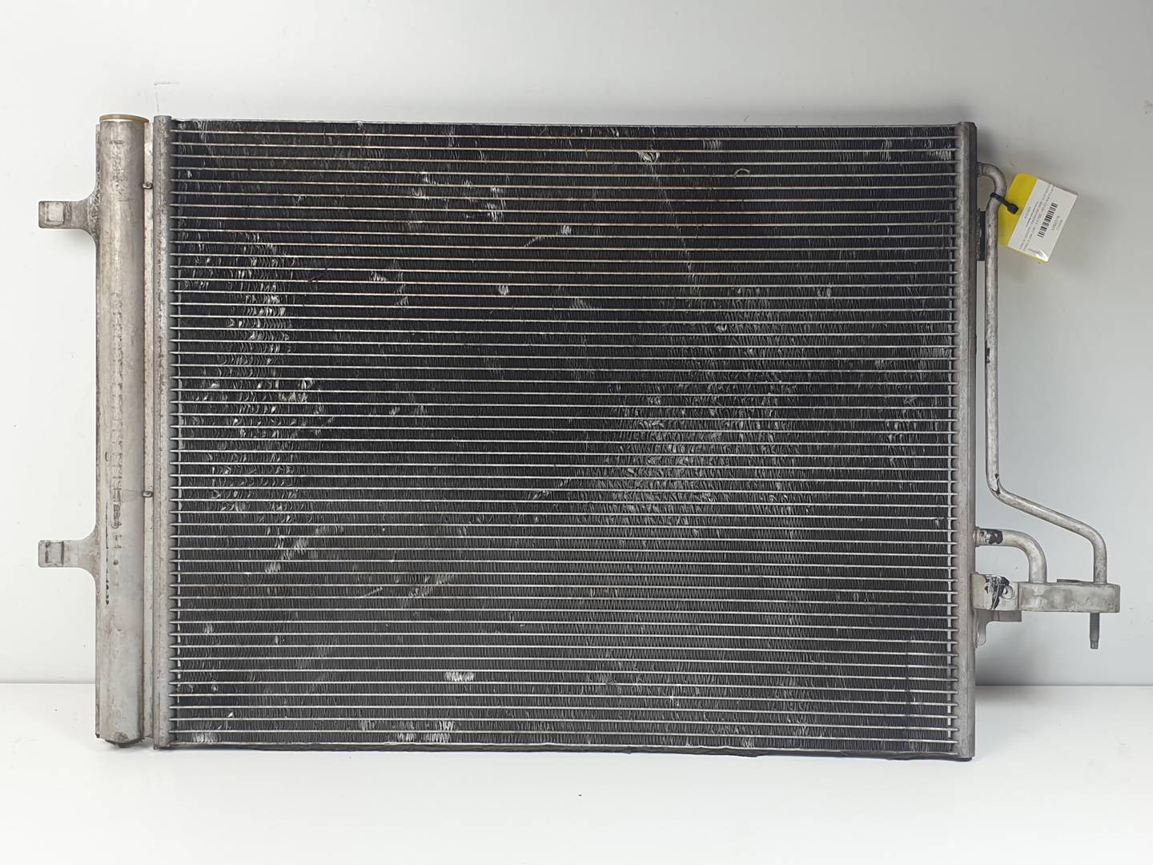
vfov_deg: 53.1
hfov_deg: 67.3
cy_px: 432
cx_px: 576
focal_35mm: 26
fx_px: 866
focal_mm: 4.3
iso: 50
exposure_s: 1/100
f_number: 2.4
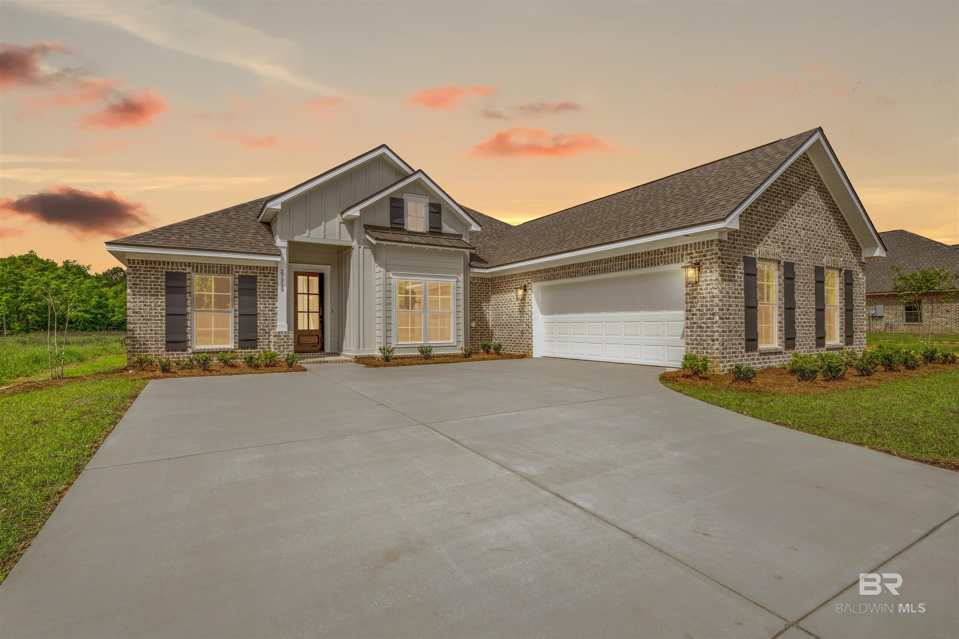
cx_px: 480
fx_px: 453
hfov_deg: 93.3
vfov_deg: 70.4
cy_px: 320
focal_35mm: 17
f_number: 11
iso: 400
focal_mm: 17
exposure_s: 1/640
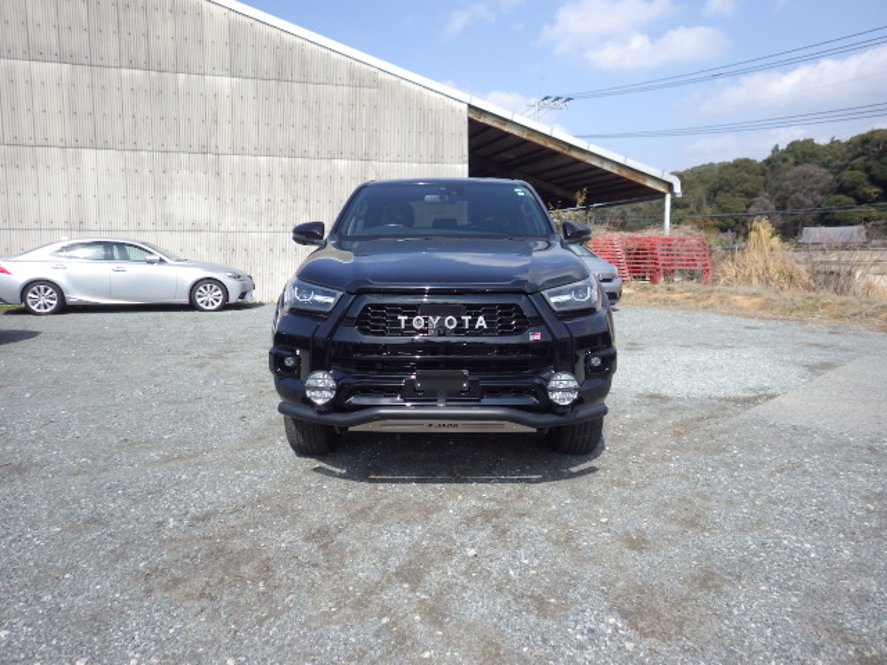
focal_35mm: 25
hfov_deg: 69.4
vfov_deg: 54.9
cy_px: 332
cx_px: 444
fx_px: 641
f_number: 2.8
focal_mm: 4.5
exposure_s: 1/1500
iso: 125
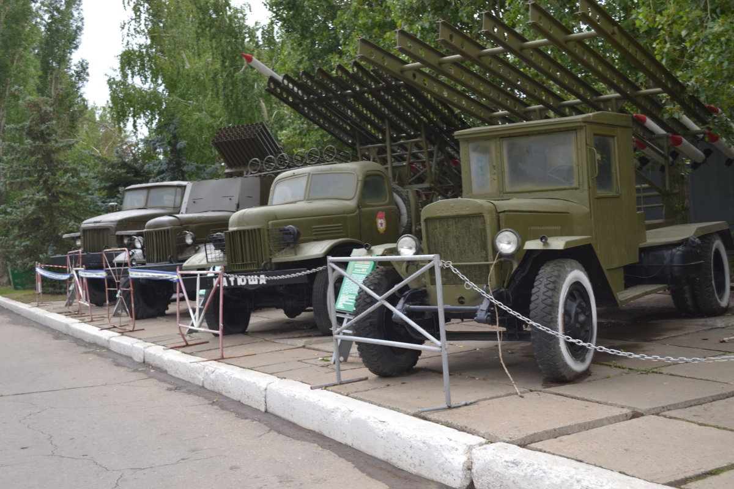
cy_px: 244
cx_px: 367
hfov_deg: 45.0
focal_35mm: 44
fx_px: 887
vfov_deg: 30.8
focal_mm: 29
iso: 100
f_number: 4.5
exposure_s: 1/50
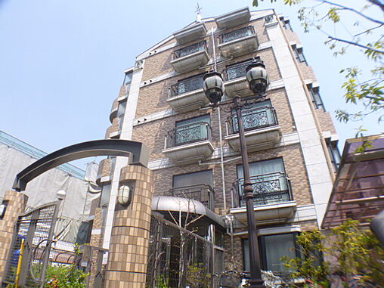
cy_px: 144
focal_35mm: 32
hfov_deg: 56.8
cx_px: 192
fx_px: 355
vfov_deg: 44.2
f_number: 2.9
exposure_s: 1/640
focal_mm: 5.7
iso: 100
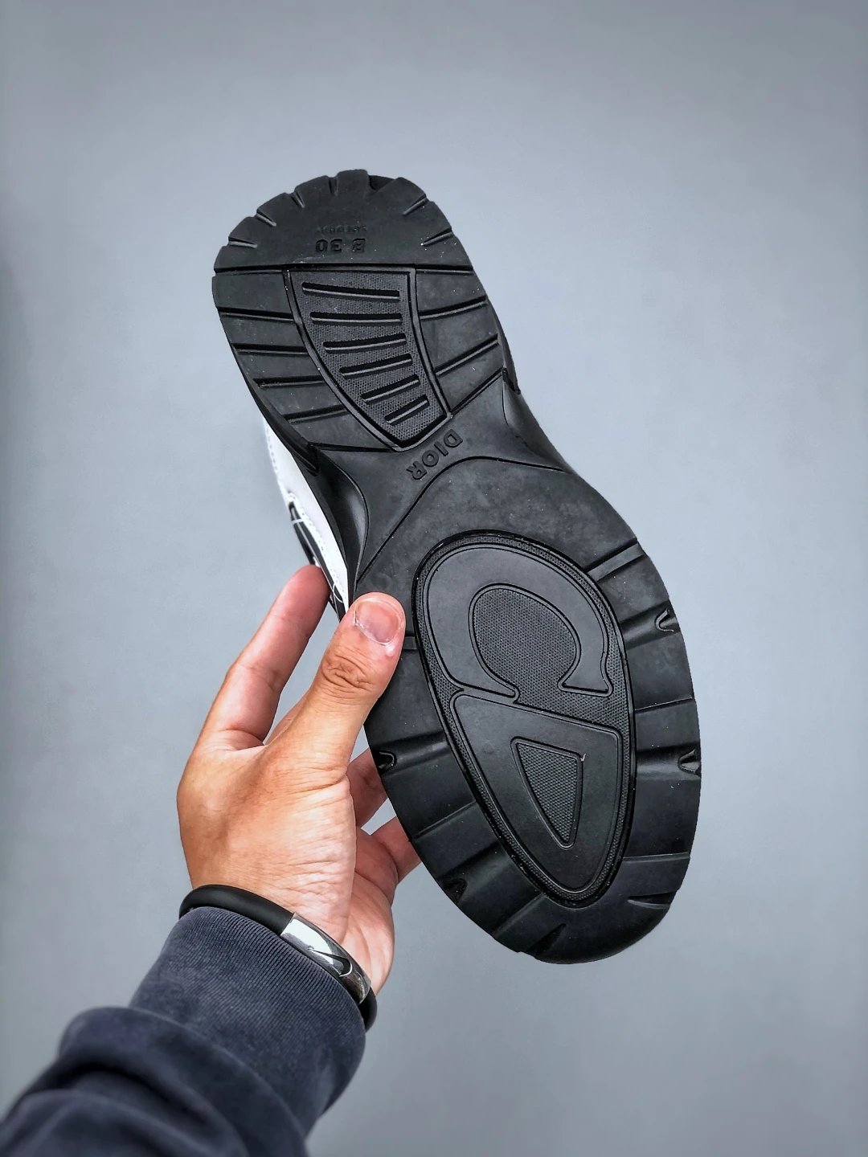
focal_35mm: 57
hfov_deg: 25.7
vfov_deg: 33.8
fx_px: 1906
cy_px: 578
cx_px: 434
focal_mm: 6.6
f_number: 2.8
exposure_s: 1/33
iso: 25
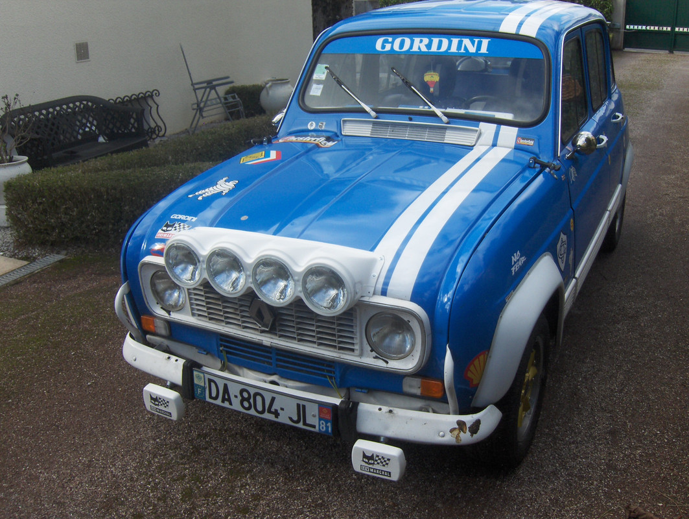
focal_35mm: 35
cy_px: 260
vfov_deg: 40.8
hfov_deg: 52.6
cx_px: 344
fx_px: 698
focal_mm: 7.5
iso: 100
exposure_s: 1/478
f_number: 3.5
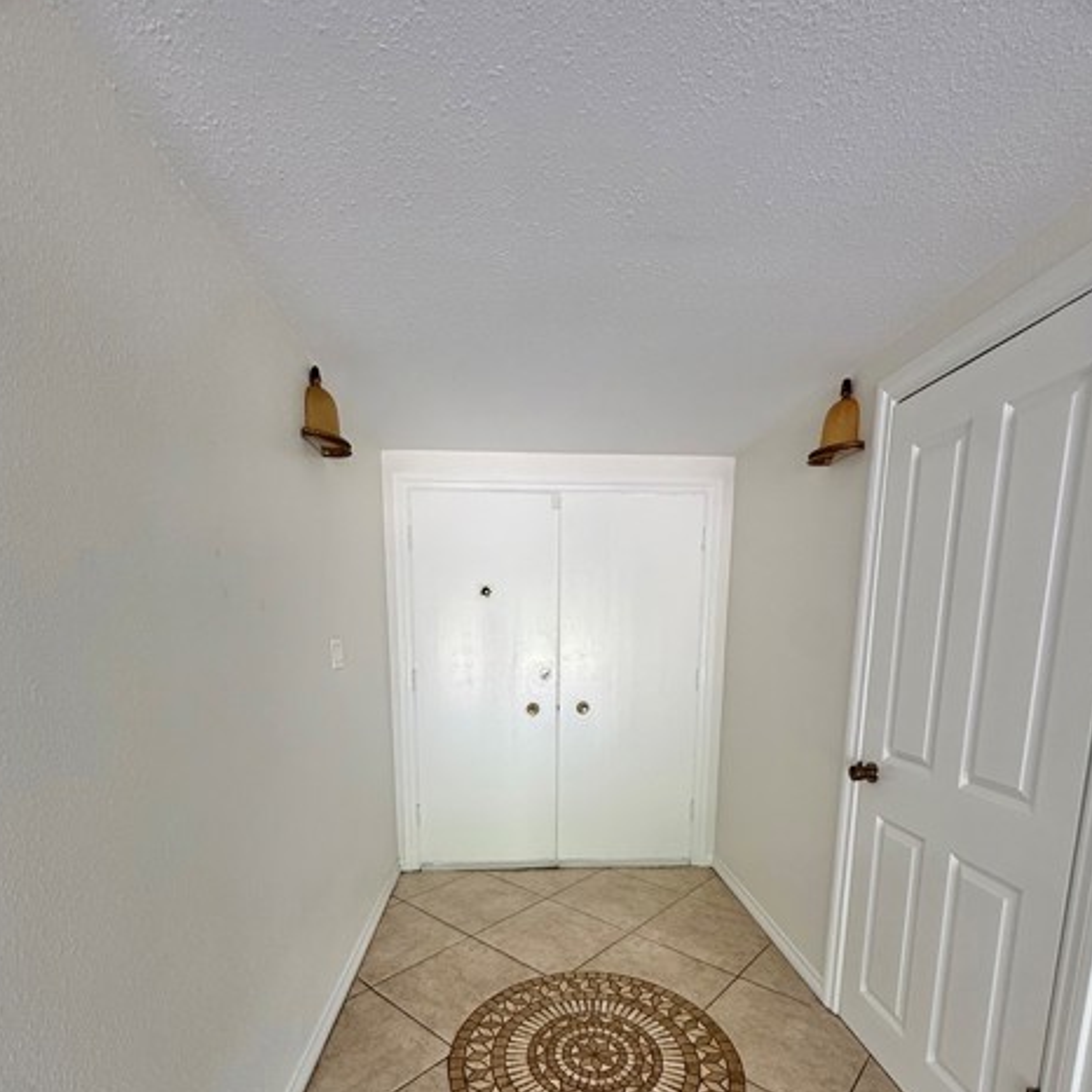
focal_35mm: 17
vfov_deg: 81.1
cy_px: 729
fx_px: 607
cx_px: 546
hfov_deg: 84.0
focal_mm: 2.22
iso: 80
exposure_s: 1/99
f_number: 2.2
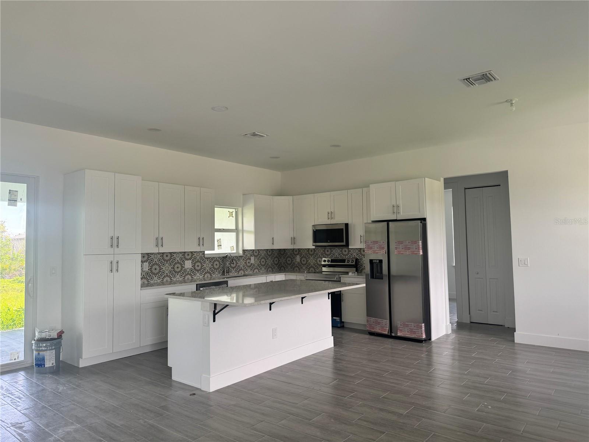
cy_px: 221
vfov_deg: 56.8
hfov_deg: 71.6
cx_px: 294
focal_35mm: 24
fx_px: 408
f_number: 1.78
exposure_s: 1/121
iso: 64
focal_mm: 6.76
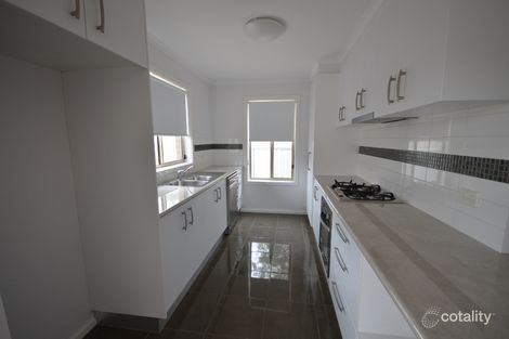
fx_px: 212
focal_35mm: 15
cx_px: 254
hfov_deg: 100.4
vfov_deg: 77.3
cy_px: 170
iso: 400
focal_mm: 10
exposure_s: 1/80
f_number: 4.5
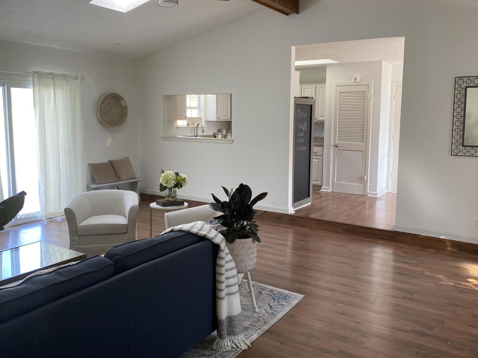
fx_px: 414
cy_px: 164
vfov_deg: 46.8
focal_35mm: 30
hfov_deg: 60.0
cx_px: 238
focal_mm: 4.25
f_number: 1.8
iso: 125
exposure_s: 1/121
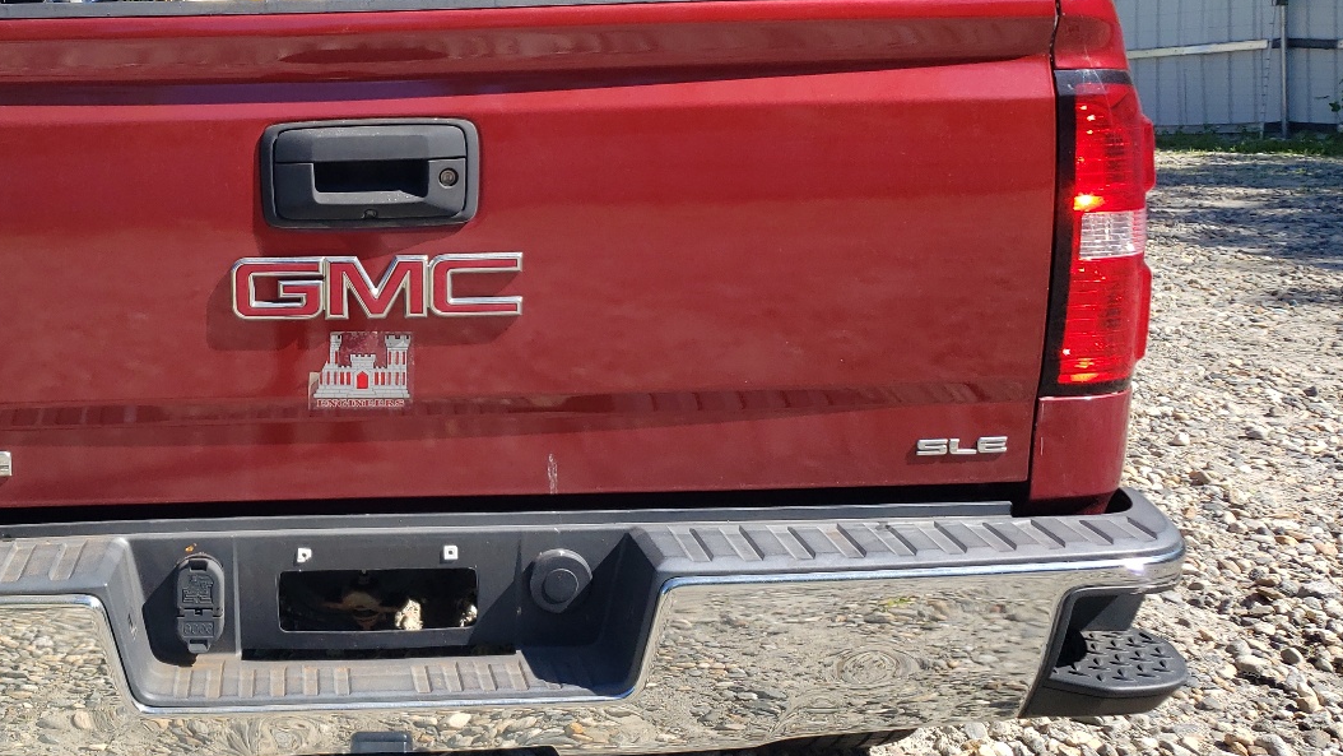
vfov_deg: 27.6
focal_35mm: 43
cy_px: 268
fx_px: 1531
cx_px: 358
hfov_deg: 45.9
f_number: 1.5
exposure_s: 1/1667
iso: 50
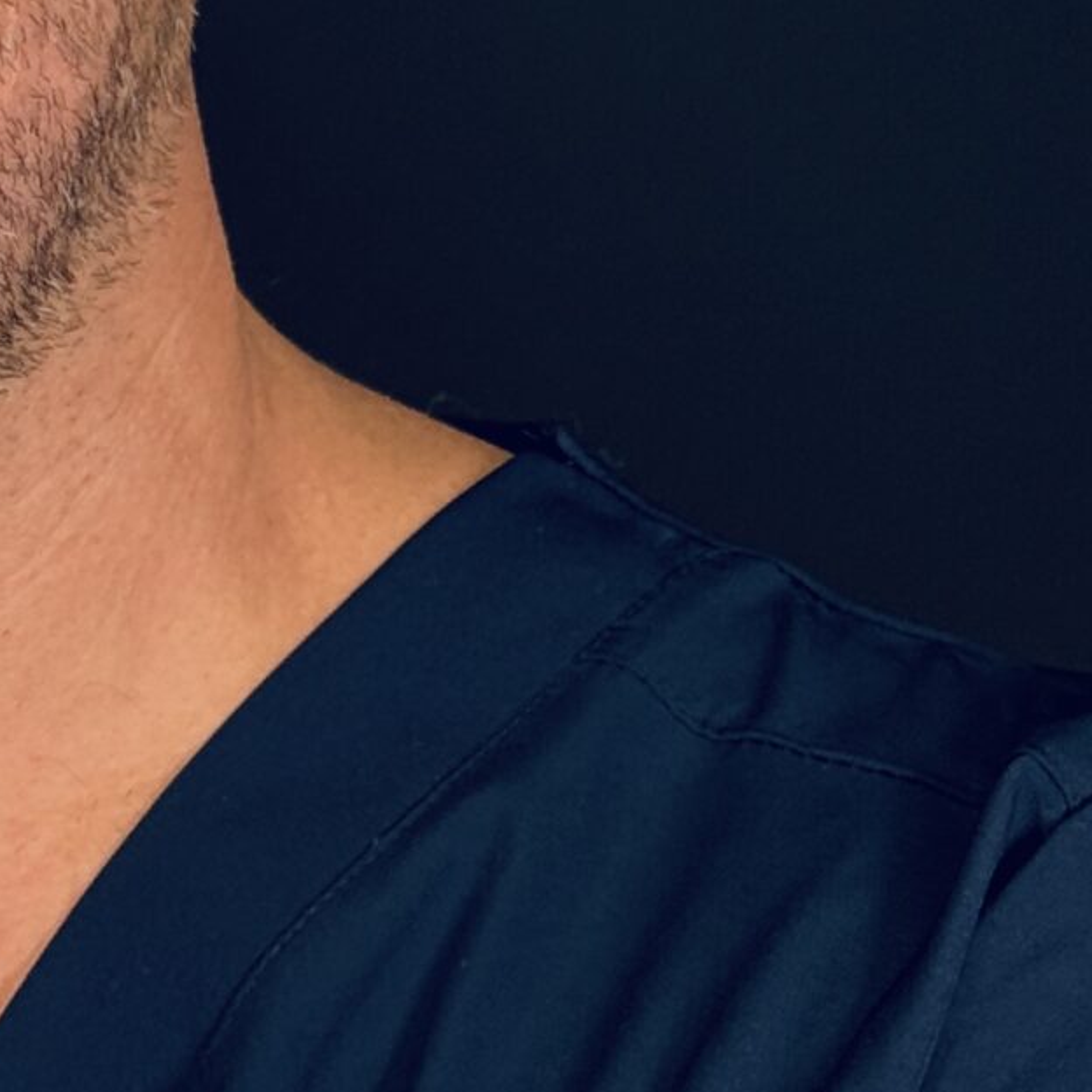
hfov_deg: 9.9
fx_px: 6210
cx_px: -168
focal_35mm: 174
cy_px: 586
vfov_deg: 10.0
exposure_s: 1/189
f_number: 1.78
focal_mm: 6.76
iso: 50
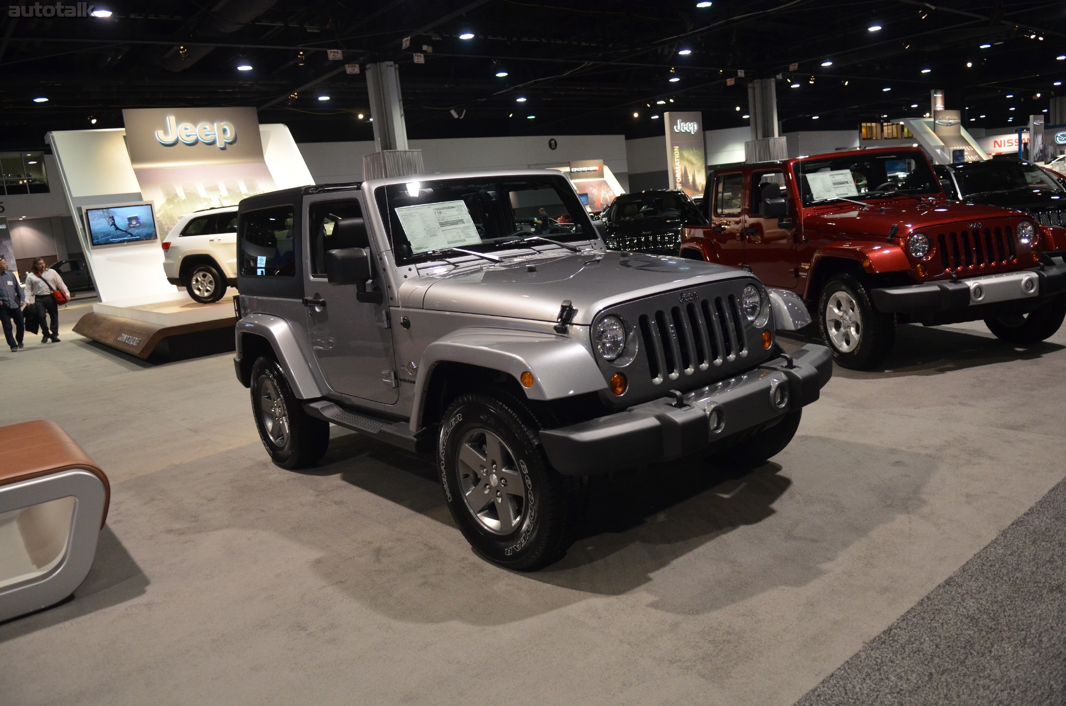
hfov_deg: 70.5
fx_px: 754
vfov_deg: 50.2
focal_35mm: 26
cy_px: 353
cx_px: 533
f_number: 2.8
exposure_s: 1/60
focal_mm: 17
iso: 1600
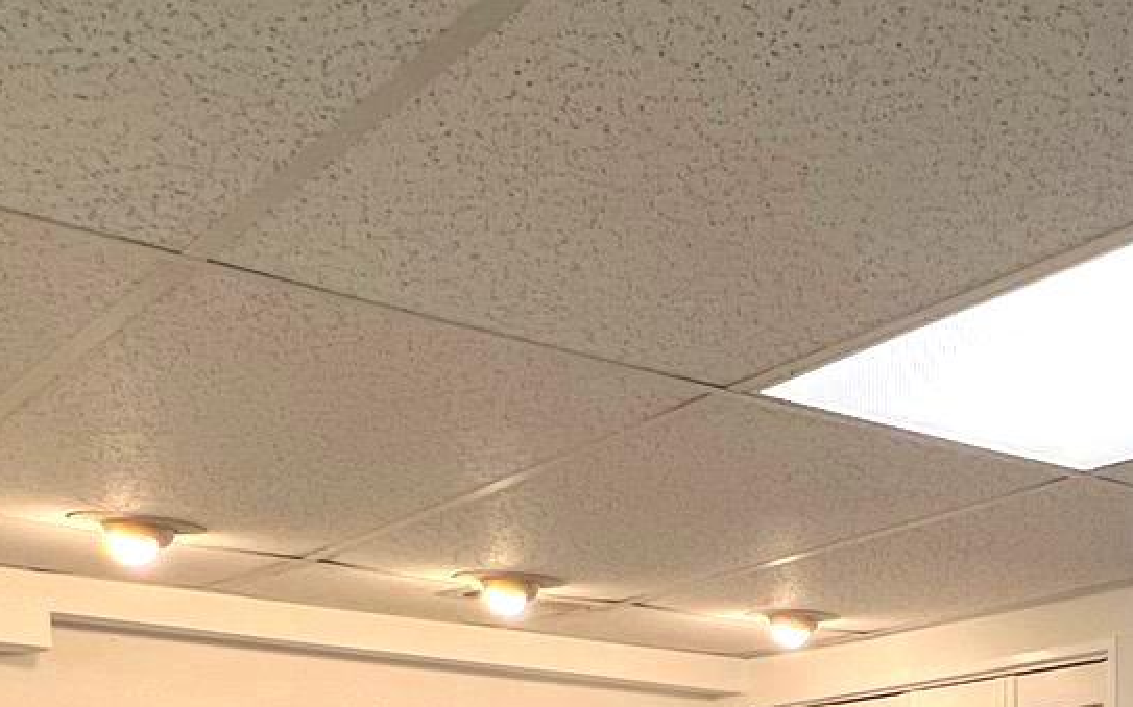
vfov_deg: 19.7
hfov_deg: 36.7
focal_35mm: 52
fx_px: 1605
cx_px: 991
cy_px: 1197
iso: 200
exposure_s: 1/120
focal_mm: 1.57
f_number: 1.8
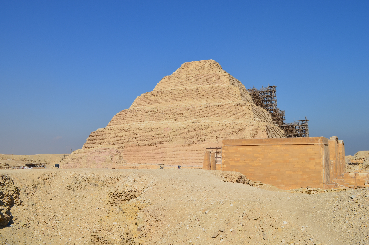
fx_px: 399
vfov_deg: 34.1
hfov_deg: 49.6
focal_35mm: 39
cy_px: 122
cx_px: 184
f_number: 13
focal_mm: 26
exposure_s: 1/200
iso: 100
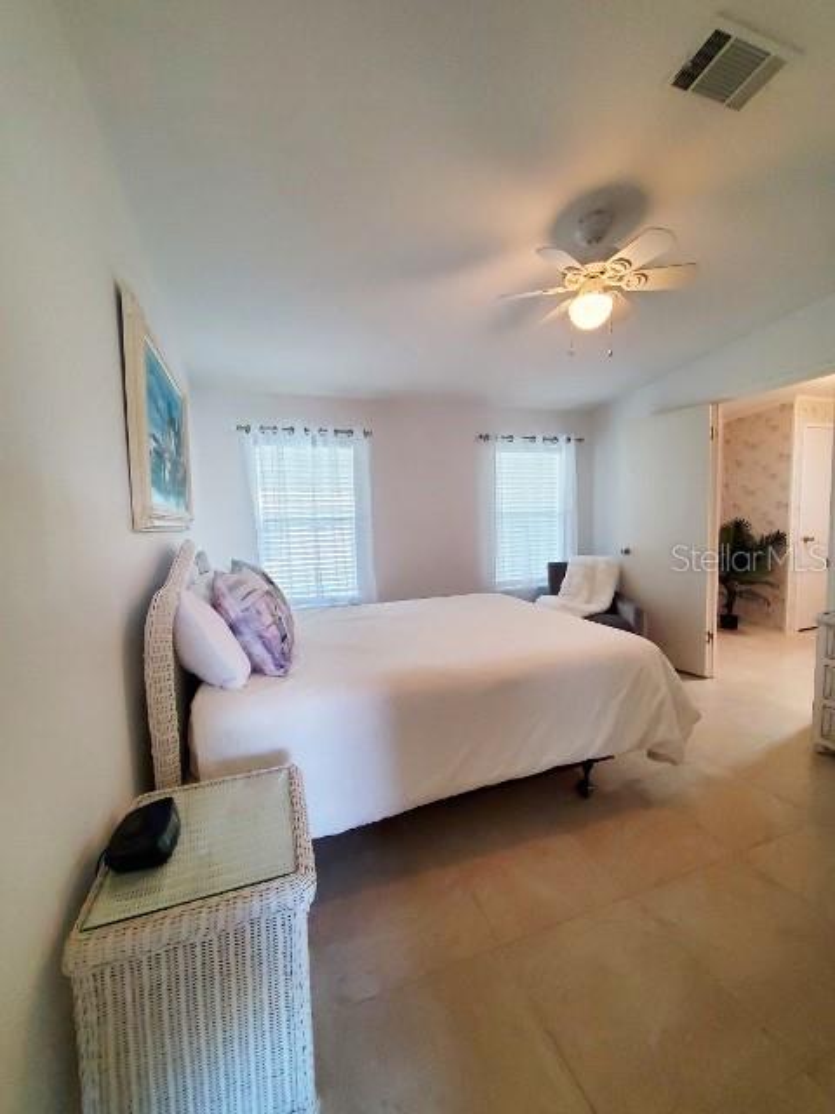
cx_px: 418
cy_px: 557
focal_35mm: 13
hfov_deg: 89.9
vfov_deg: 106.2
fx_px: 418
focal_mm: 1.8
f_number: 2.2
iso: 250
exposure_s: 1/60
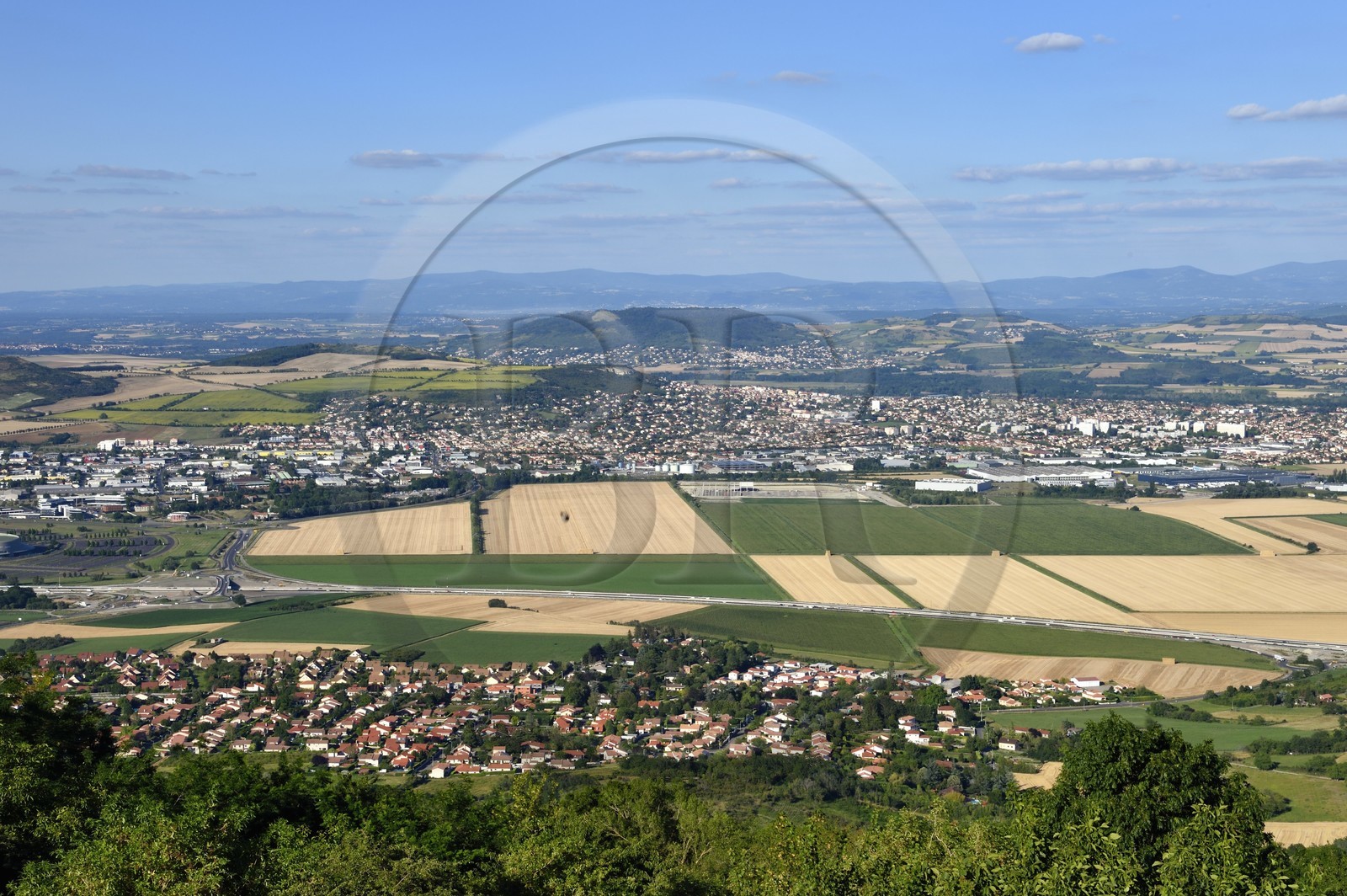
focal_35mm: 55
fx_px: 2056
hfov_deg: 36.3
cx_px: 674
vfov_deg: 24.6
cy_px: 448
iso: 200
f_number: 18
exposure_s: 1/200
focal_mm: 55
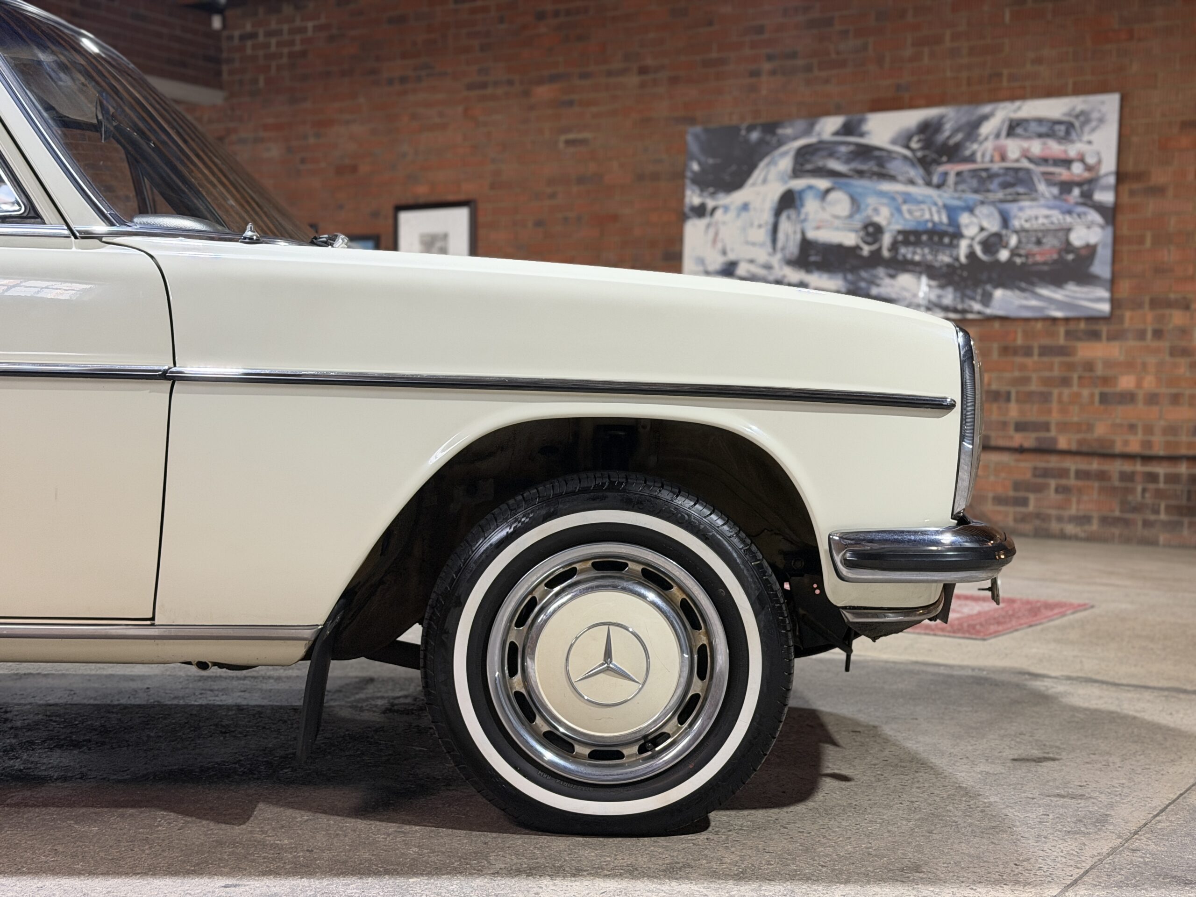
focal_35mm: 48
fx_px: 1658
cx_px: 598
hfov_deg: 39.7
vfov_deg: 30.3
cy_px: 448
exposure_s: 1/50
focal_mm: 6.76
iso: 200
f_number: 1.78
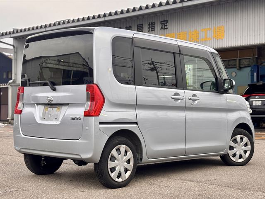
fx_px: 398
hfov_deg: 36.8
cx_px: 132
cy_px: 100
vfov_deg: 28.0
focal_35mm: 52
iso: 32
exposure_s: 1/242
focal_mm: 5.96
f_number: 1.6
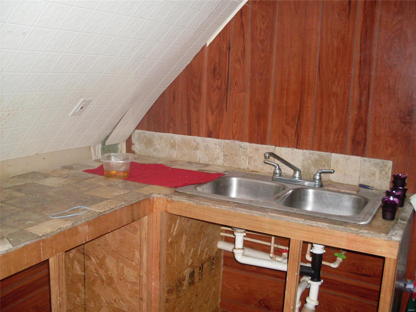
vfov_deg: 37.7
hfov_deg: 49.0
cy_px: 156
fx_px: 457
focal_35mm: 38
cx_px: 208
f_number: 2.8
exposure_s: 1/45
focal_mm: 6.3
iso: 120
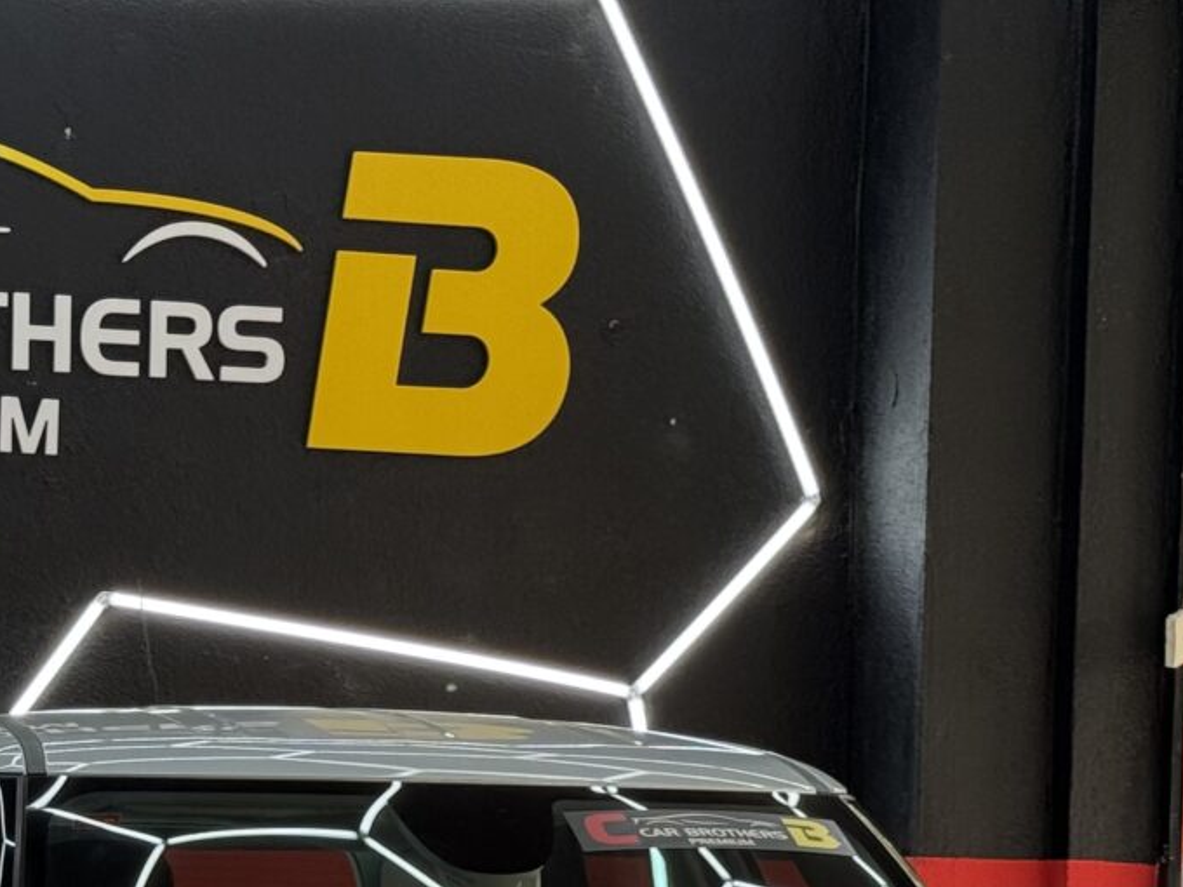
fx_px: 4340
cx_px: 308
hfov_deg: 15.5
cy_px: 1033
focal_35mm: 127
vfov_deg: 11.5
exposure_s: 1/323
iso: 100
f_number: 1.78
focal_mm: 6.76
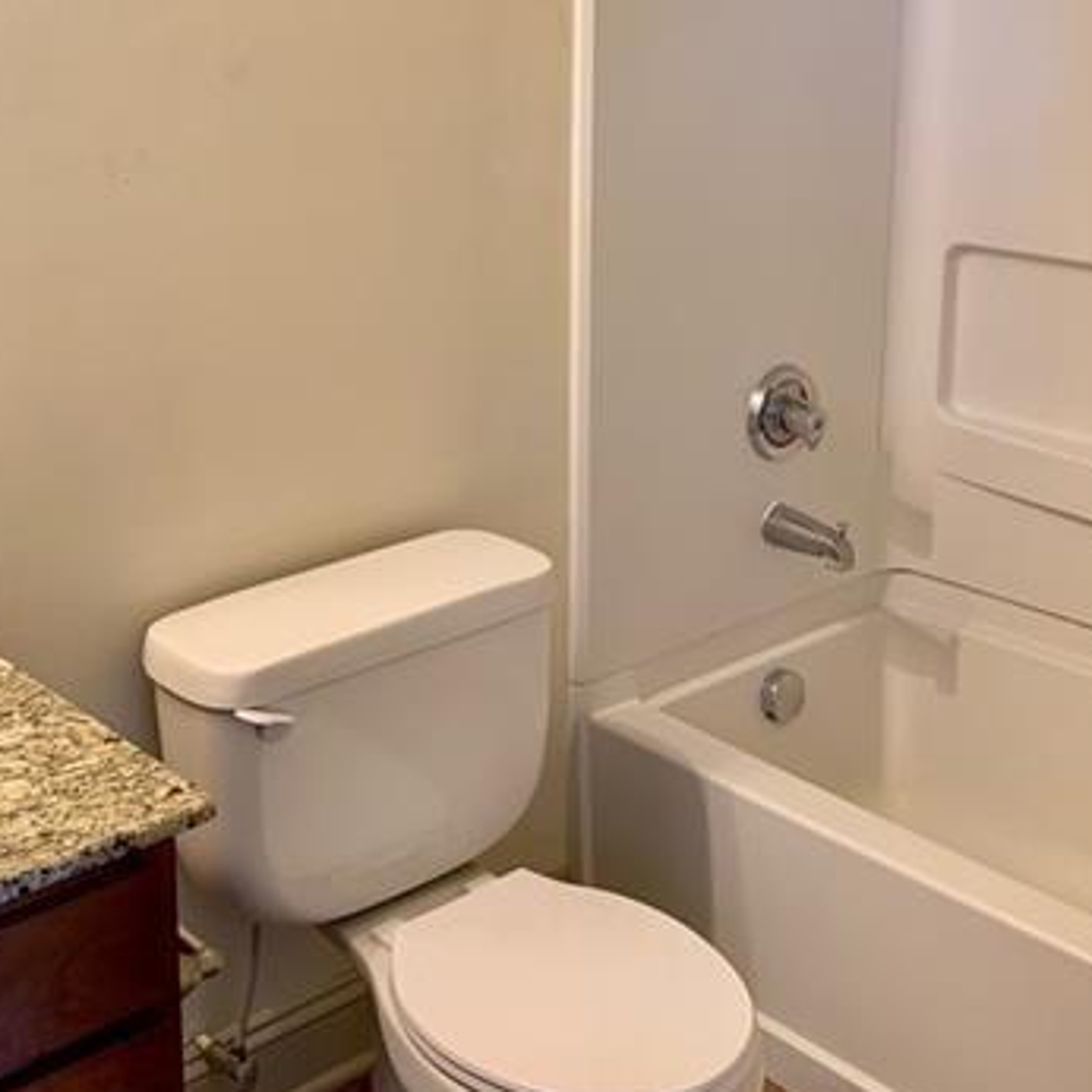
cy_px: 350
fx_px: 1820
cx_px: 382
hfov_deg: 33.2
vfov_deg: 33.1
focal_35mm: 51
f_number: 1.8
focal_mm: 4.25
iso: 125
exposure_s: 1/60
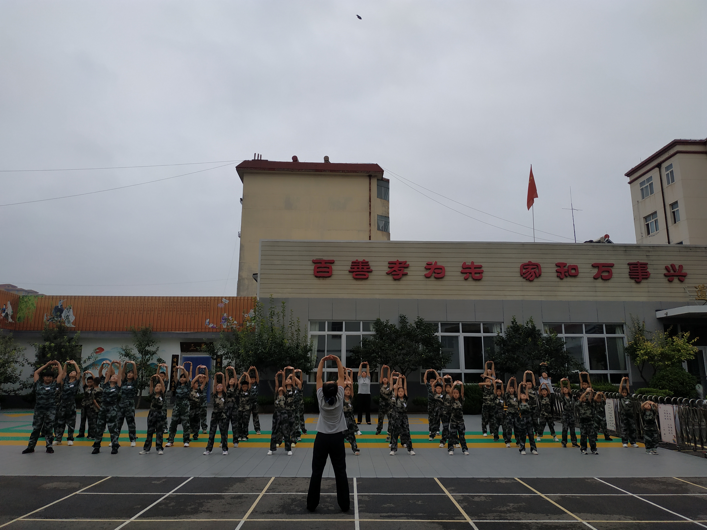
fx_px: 490
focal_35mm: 24
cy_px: 265
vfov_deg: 56.8
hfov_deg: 71.6
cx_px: 354
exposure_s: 1/511
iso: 100
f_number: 1.9
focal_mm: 3.94
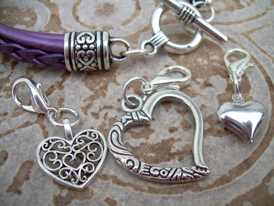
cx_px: 137
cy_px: 103
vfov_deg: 37.7
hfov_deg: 49.0
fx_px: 301
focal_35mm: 38
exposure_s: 1/210
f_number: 2.8
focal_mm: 6.3
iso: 50
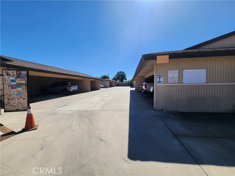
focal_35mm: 13
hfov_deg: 106.2
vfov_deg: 89.9
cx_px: 118
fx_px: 88
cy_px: 88
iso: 50
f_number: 2.2
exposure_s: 1/2222
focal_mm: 2.2
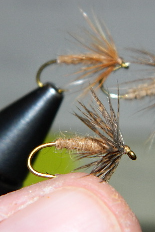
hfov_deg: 7.4
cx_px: 88
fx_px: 1201
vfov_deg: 11.1
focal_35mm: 186
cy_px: 118
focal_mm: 23.2
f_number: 13.4
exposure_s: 1/60
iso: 200
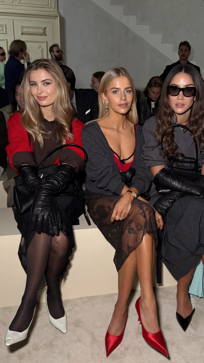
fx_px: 260
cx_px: 127
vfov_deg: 69.9
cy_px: 179
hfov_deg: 42.6
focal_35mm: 27
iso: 640
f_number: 1.78
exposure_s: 1/60
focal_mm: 6.76
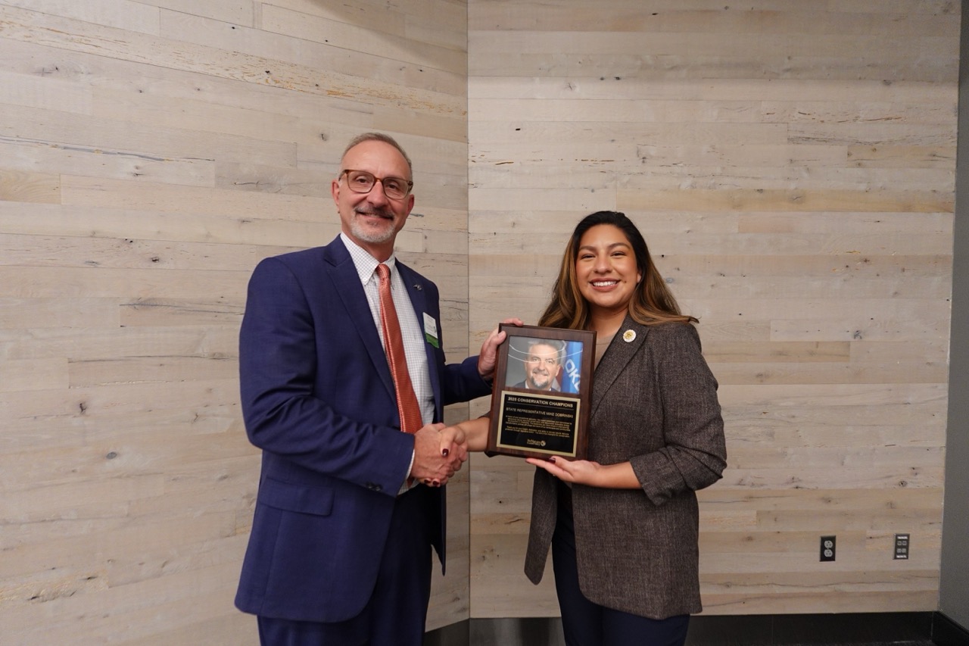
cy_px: 323
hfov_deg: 90.0
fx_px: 484
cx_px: 484
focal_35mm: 18
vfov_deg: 67.4
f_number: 1.8
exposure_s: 1/80
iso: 500
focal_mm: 6.9
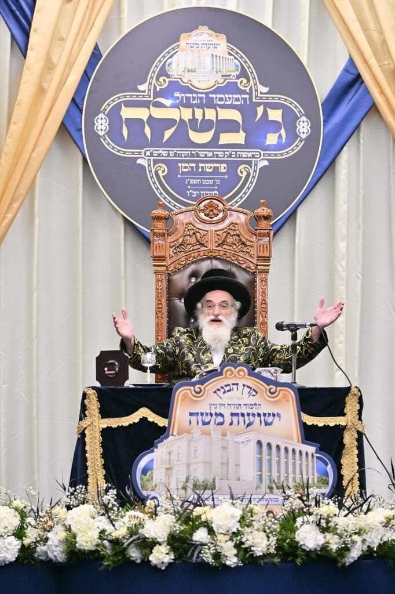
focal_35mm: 153
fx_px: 2520
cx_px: 198
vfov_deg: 13.4
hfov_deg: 9.0
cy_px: 297
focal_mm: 102
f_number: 2.8
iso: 320
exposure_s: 1/160
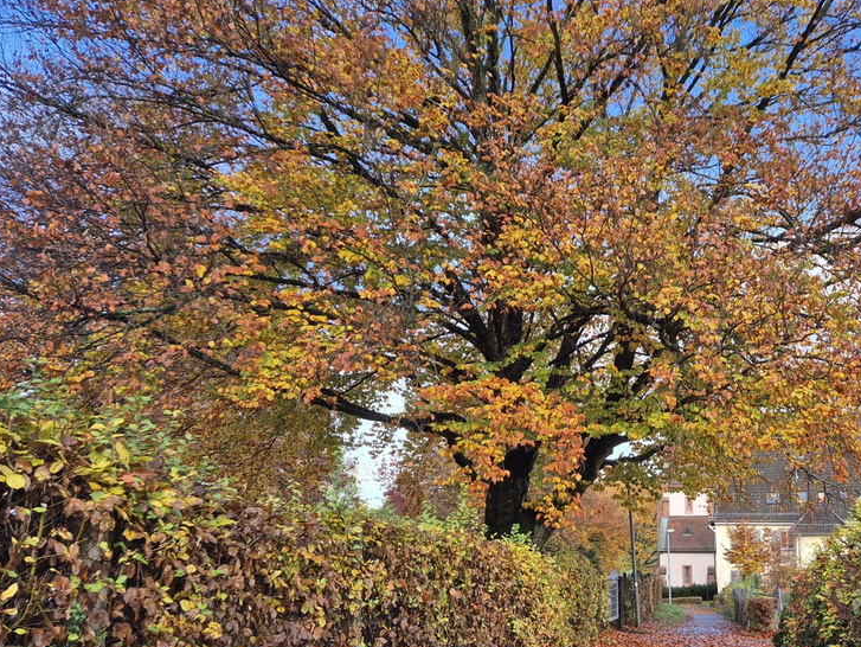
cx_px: 461
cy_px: 344
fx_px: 622
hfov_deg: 69.3
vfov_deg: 54.9
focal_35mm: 25
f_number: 1.8
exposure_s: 1/253
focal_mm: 5.4
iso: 25
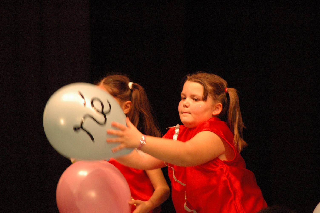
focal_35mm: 270
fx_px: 2398
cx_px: 160
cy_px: 106
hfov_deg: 7.6
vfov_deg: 5.1
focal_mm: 180
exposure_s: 1/50
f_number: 4.8
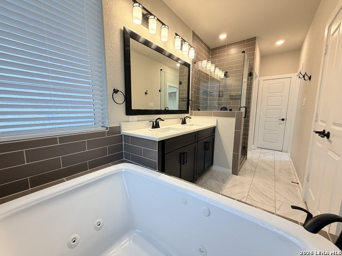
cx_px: 171
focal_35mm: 14
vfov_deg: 85.7
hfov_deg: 102.1
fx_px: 138
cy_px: 128
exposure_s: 1/60
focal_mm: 2.22
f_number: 2.2
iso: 250
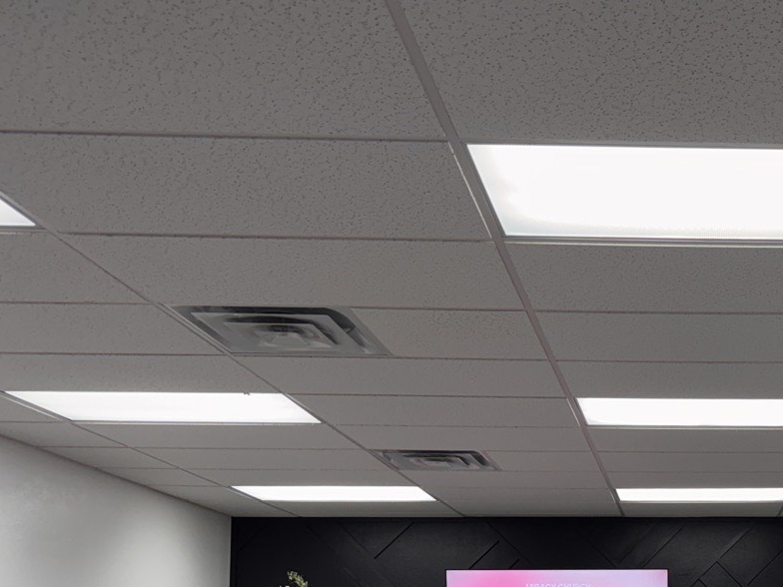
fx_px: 1108
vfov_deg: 28.0
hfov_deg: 35.6
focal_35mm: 49
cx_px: 764
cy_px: 583
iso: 100
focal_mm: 6.76
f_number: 1.78
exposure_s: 1/120
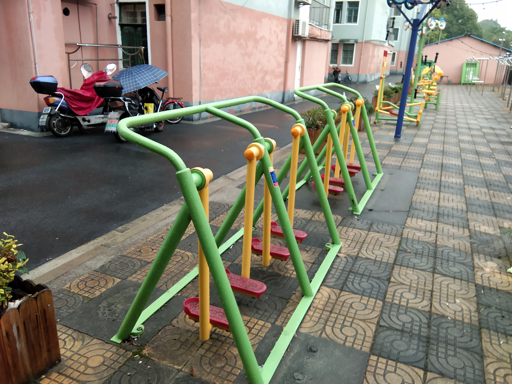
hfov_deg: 58.4
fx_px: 459
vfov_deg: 45.4
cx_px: 256
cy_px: 192
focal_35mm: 31
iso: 100
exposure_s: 1/50
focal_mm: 3.69
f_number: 2.2
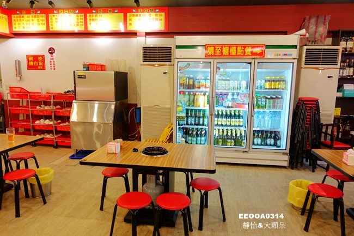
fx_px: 236
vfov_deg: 53.1
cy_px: 118
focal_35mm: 24
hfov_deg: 73.8
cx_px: 177
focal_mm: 8.8
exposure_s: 1/30
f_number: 1.8
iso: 125
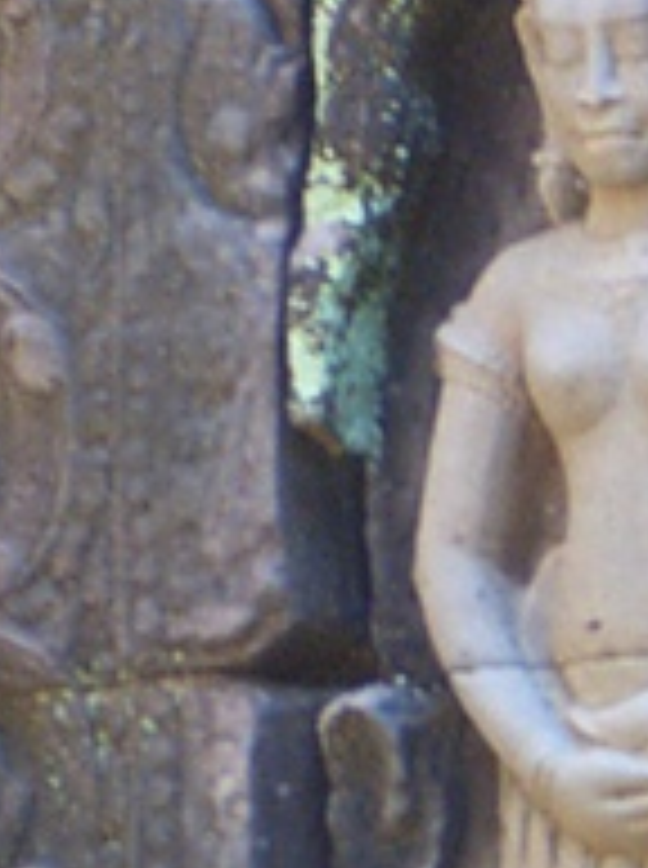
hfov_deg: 4.5
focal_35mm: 327
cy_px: 643
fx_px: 8189
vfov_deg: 6.1
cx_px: 585
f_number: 4.8
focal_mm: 17.4
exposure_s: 1/40
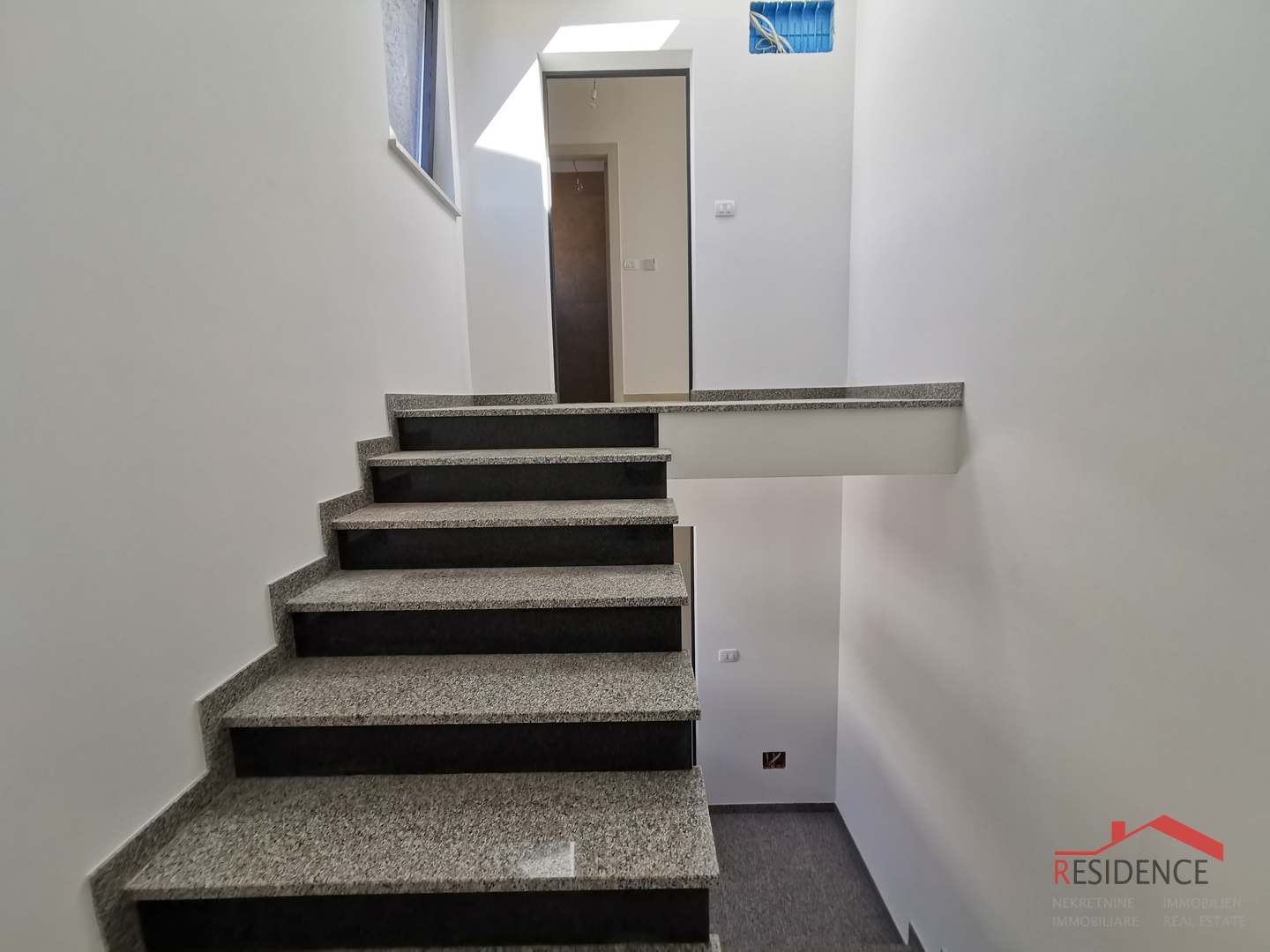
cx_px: 635
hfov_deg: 94.5
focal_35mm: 16
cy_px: 476
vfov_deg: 78.1
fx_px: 587
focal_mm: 2.35
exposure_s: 1/120
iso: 100
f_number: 2.2
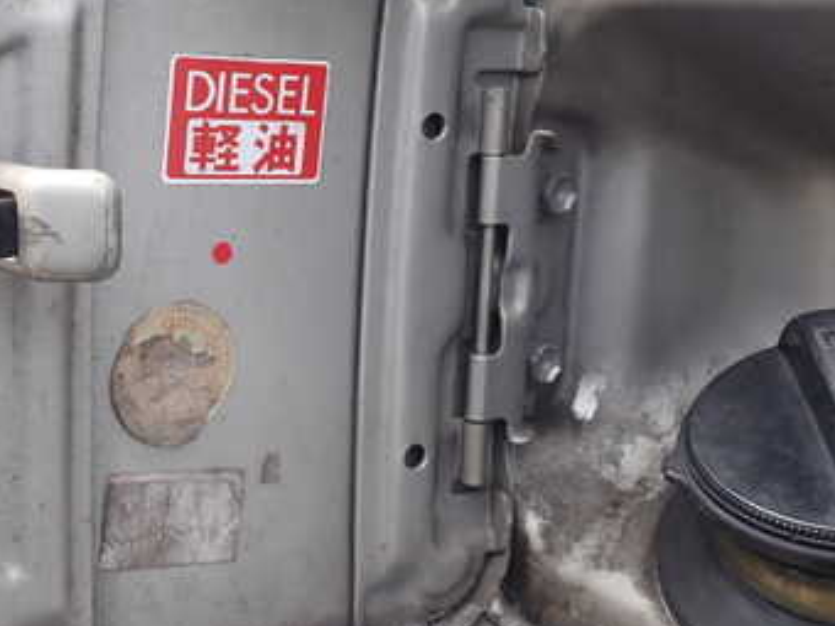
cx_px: 199
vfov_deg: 27.5
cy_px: 250
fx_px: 1278
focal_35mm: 53
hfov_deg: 35.3
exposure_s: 1/320
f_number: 3.2
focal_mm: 5.4
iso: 100
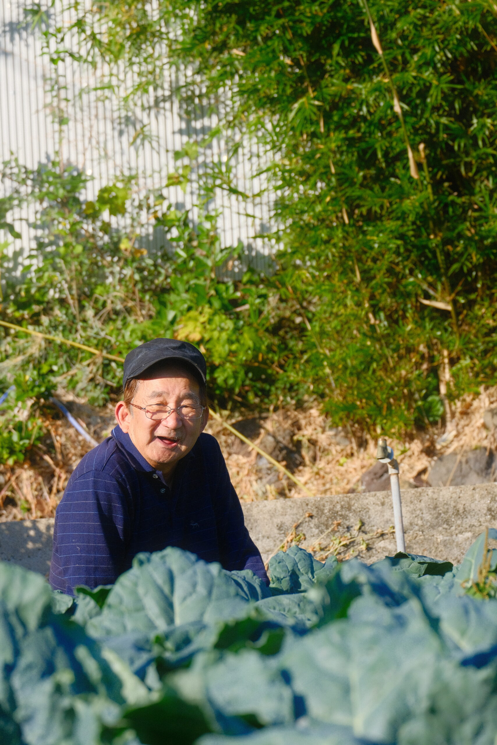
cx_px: 248
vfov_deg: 14.3
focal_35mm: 143
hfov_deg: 9.6
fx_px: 2961
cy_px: 372
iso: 800
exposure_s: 1/1500
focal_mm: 95.4
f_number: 5.6
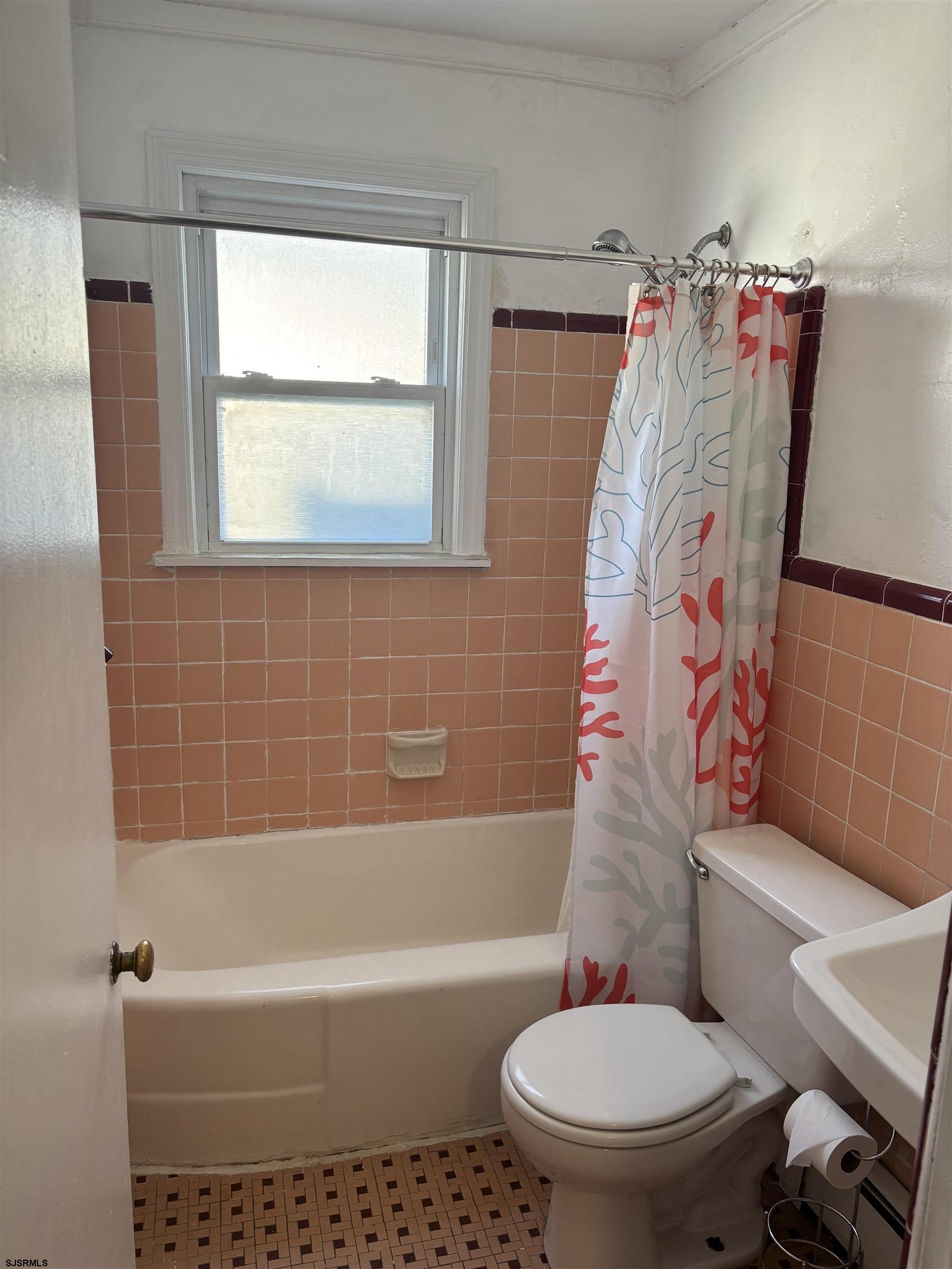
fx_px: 953
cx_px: 476
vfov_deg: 67.3
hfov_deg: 53.1
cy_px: 634
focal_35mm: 26
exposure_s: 1/120
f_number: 1.6
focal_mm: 5.96
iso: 100
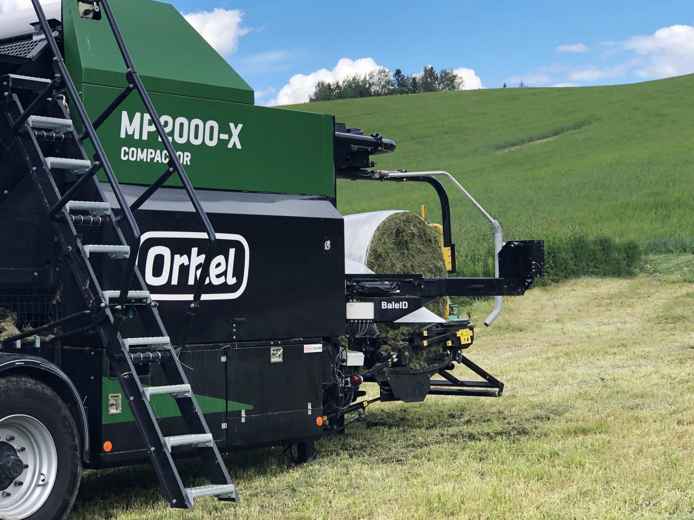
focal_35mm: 75
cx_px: 272
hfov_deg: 25.9
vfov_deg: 19.6
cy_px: 201
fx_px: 1503
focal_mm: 6.6
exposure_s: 1/316
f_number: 2.8
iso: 20
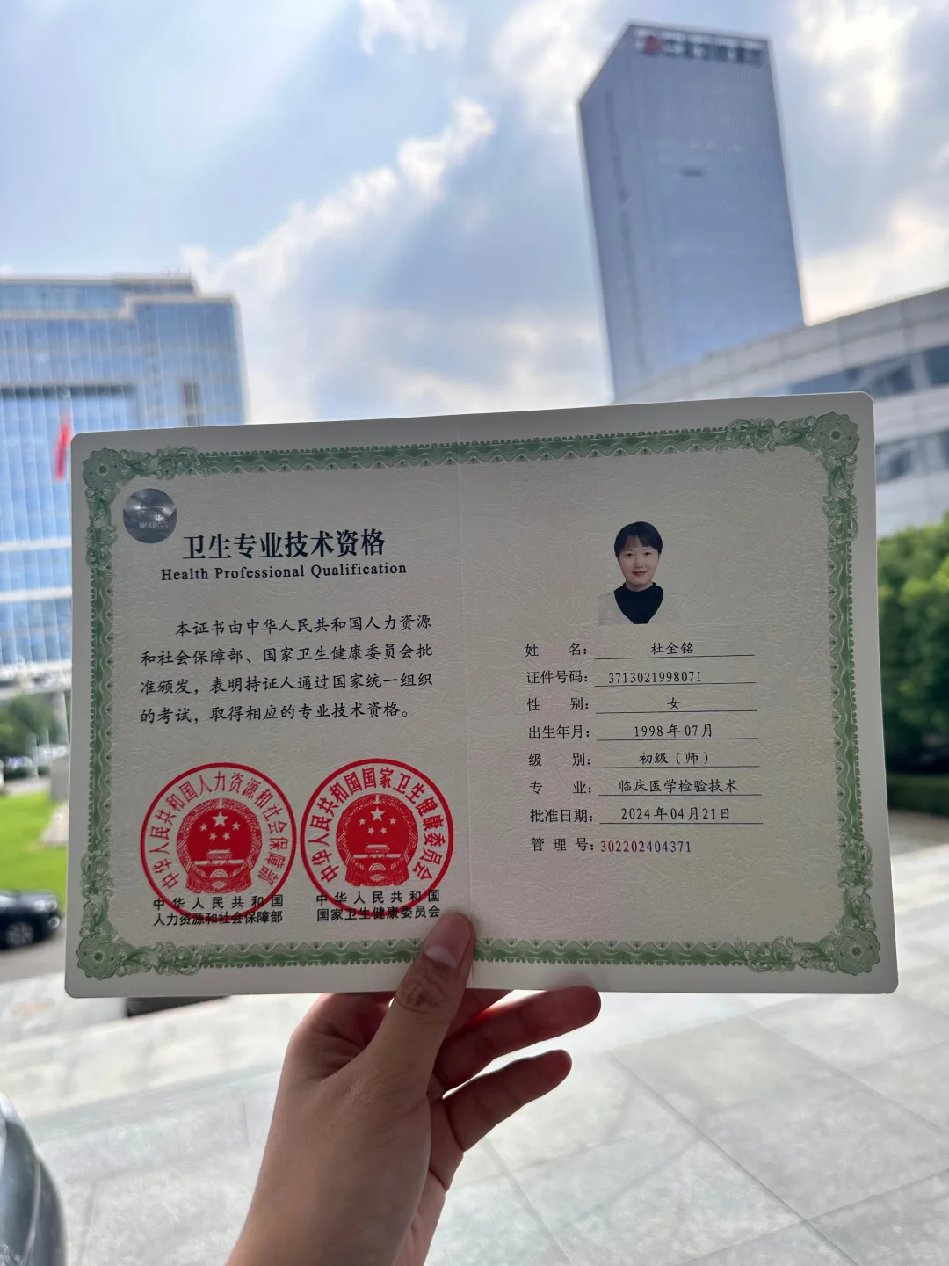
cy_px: 633
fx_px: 877
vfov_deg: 71.6
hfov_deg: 56.8
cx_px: 474
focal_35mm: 24
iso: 80
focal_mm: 6.86
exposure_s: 1/2469
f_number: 1.78
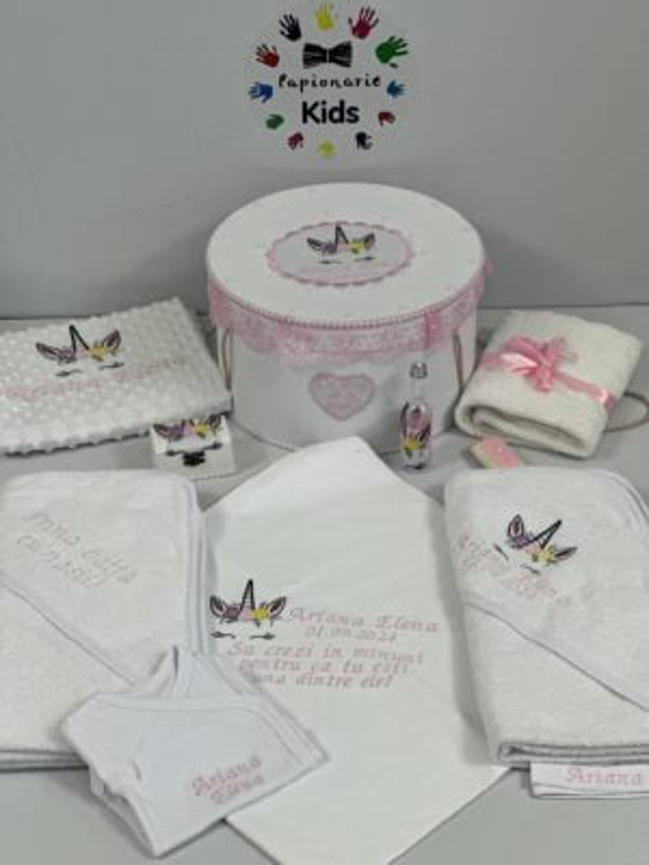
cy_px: 432
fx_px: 1925
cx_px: 324
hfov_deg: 19.1
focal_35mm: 77
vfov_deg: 25.3
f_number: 2.8
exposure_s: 1/100
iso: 160
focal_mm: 9
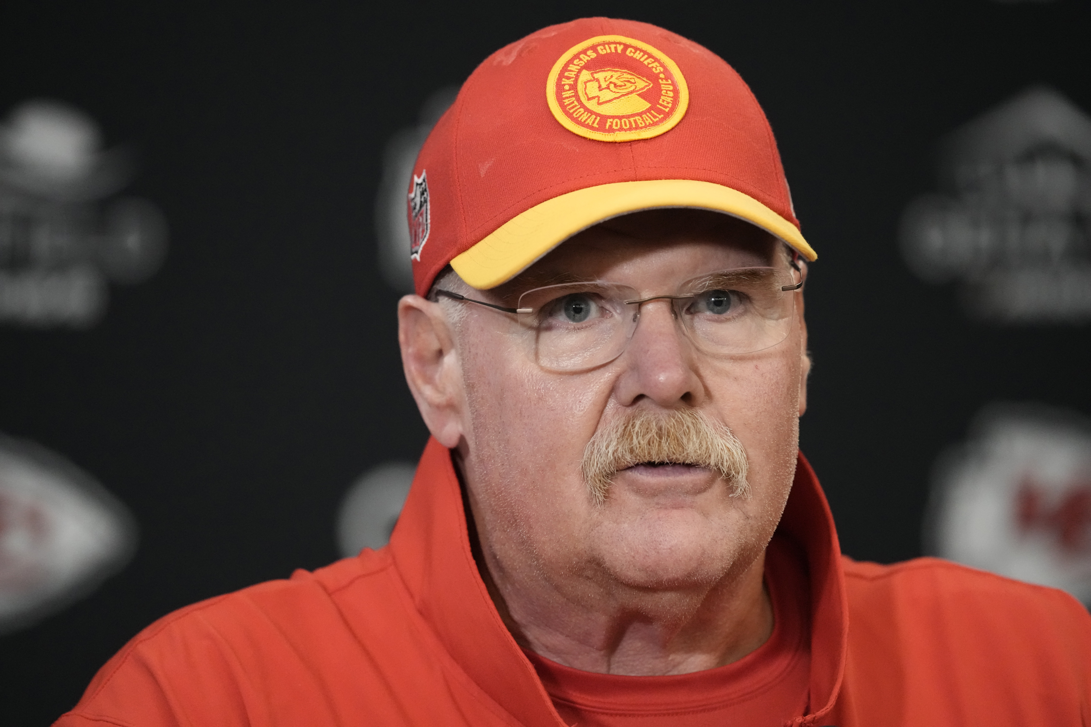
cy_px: 364
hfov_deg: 3.4
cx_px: 546
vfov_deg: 2.3
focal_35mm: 600
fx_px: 18182
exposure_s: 1/640
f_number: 4
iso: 8000
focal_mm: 600
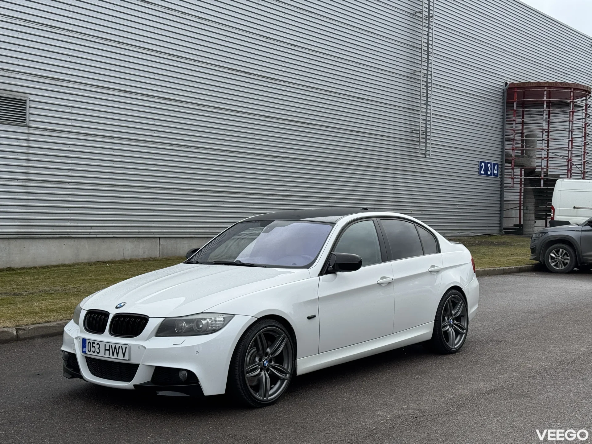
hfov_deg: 39.7
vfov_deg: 30.3
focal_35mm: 48
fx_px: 821
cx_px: 296
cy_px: 222
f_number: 1.78
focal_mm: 6.76
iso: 64
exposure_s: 1/1923
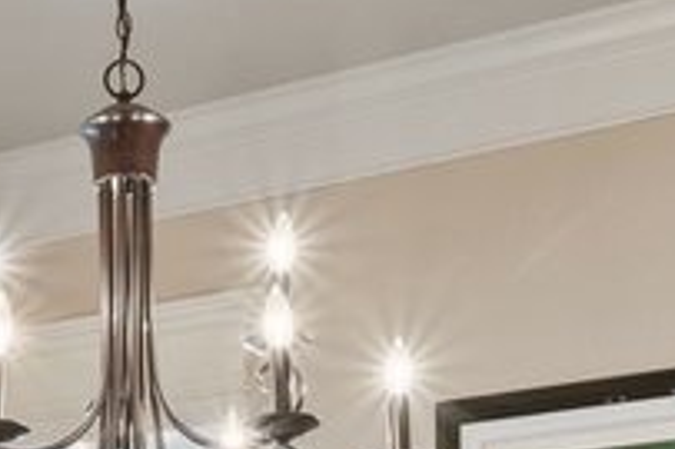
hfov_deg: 19.1
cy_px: 908
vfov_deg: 11.7
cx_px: 7
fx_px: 1948
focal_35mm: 104
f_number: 9
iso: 100
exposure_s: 5
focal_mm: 13
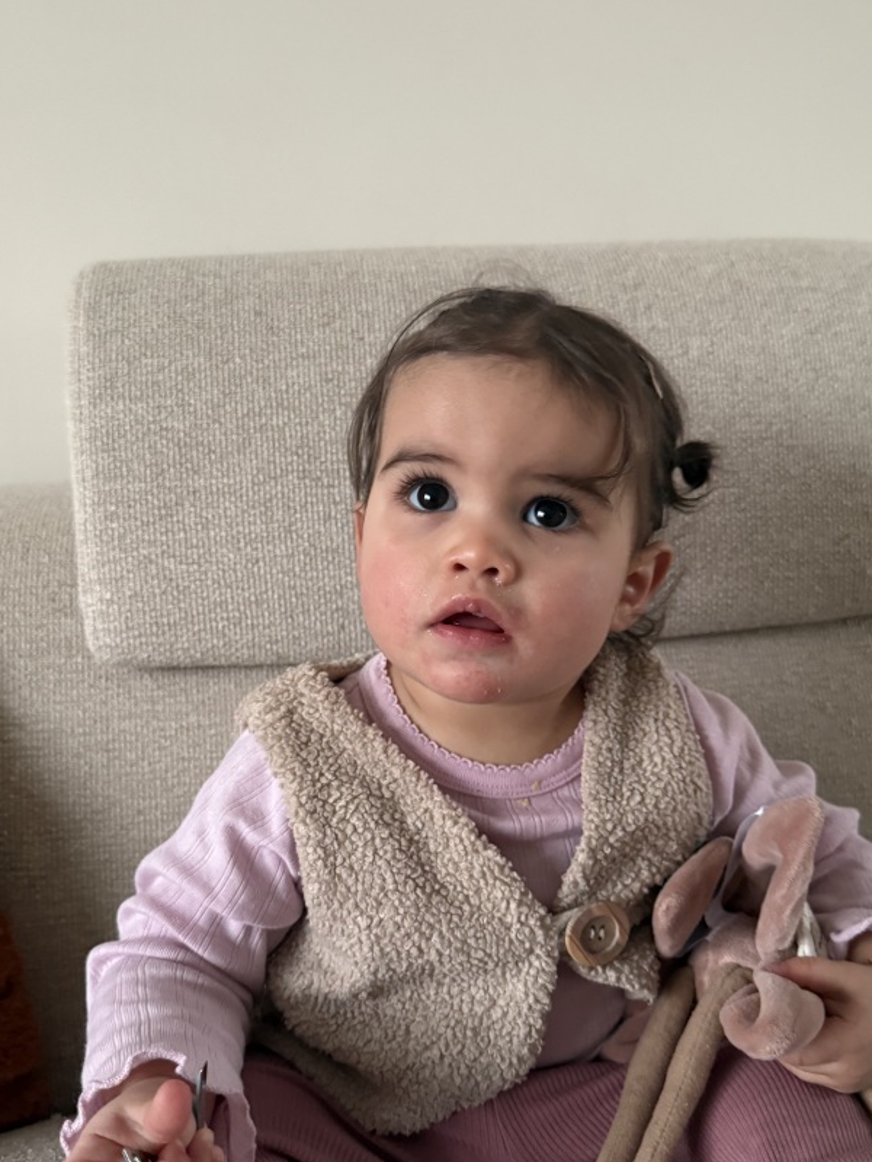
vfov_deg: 56.7
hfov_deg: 44.1
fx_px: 1075
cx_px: 474
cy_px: 627
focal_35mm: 32
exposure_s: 1/45
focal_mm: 6.76
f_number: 1.78
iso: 800
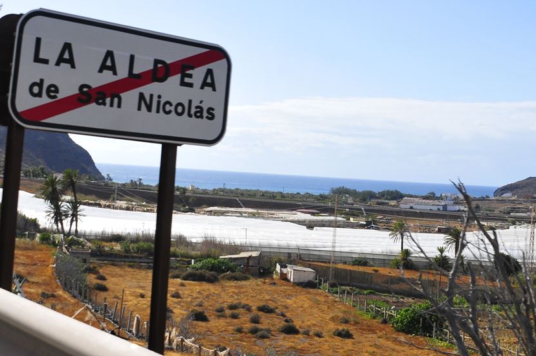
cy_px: 102
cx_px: 318
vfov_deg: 25.2
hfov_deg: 37.4
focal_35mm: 53
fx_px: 788
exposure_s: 1/800
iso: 200
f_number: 6.3
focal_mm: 18
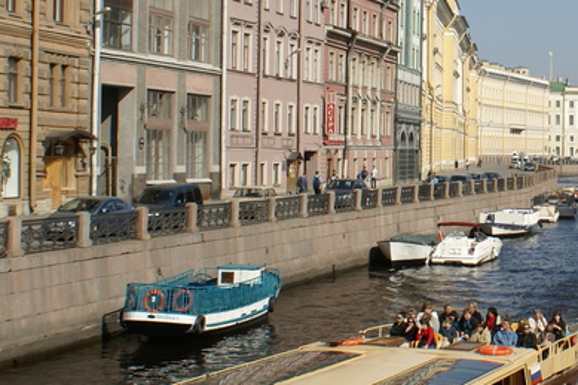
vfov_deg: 17.2
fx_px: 1268
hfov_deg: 24.8
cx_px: 535
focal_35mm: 79
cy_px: 143
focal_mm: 20
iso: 100
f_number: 9
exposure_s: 1/320
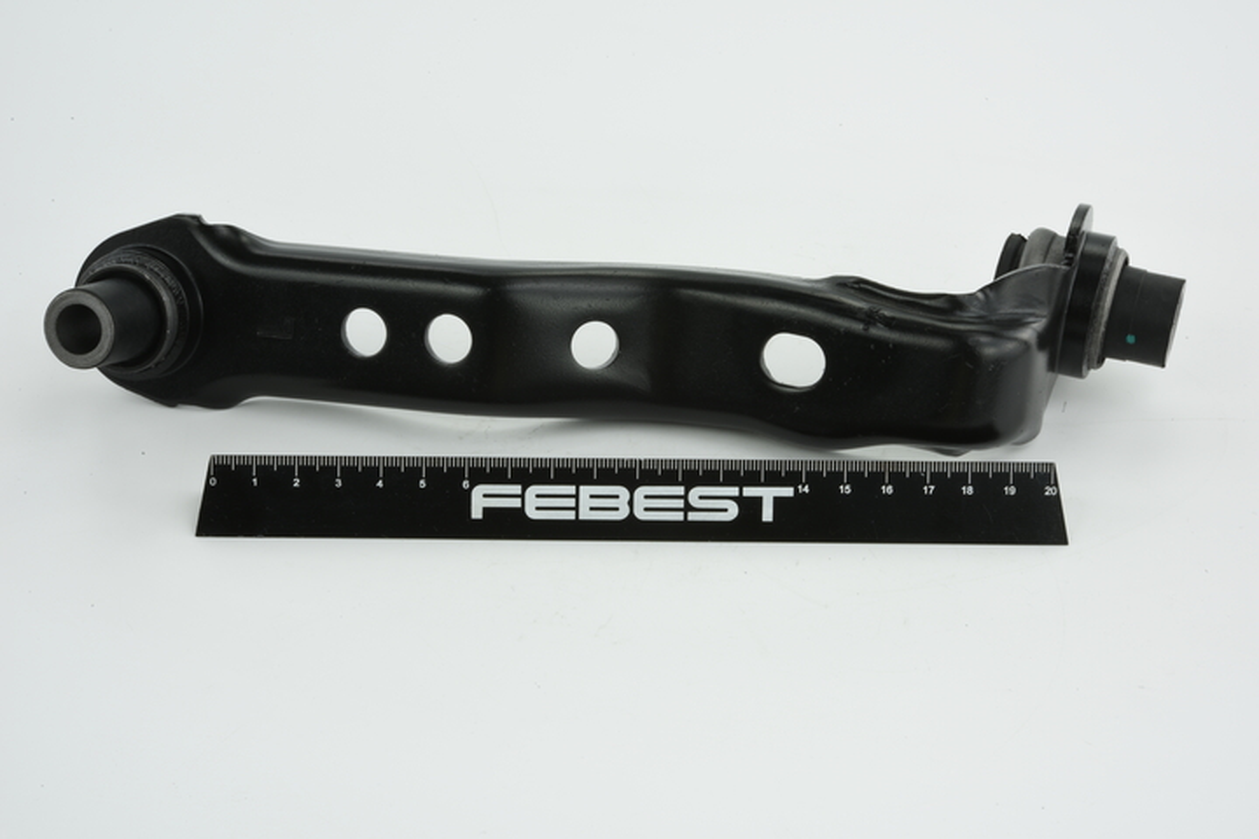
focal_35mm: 60
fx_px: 2098
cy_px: 420
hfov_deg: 33.4
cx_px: 630
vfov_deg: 22.6
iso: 64
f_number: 32
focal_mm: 60
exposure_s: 1/2
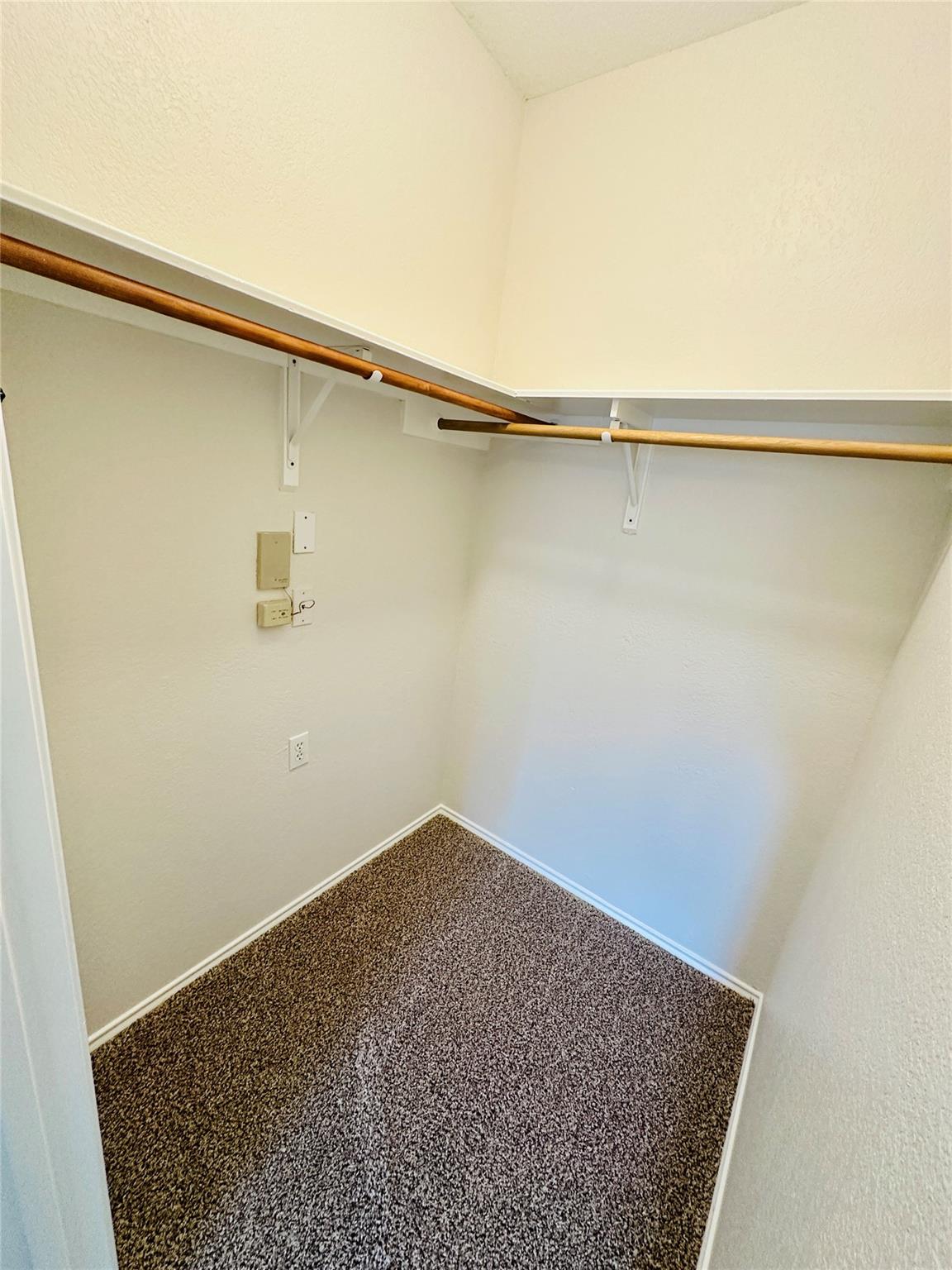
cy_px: 635
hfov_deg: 85.7
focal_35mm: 14
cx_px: 476
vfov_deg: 102.1
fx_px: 513
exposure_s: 1/60
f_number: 2.2
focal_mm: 2.22
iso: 320
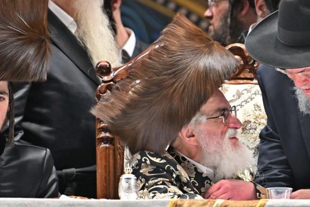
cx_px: 268
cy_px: 115
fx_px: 4626
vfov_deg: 2.6
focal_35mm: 537
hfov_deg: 3.8
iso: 640
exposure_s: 1/640
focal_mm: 200
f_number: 2.8
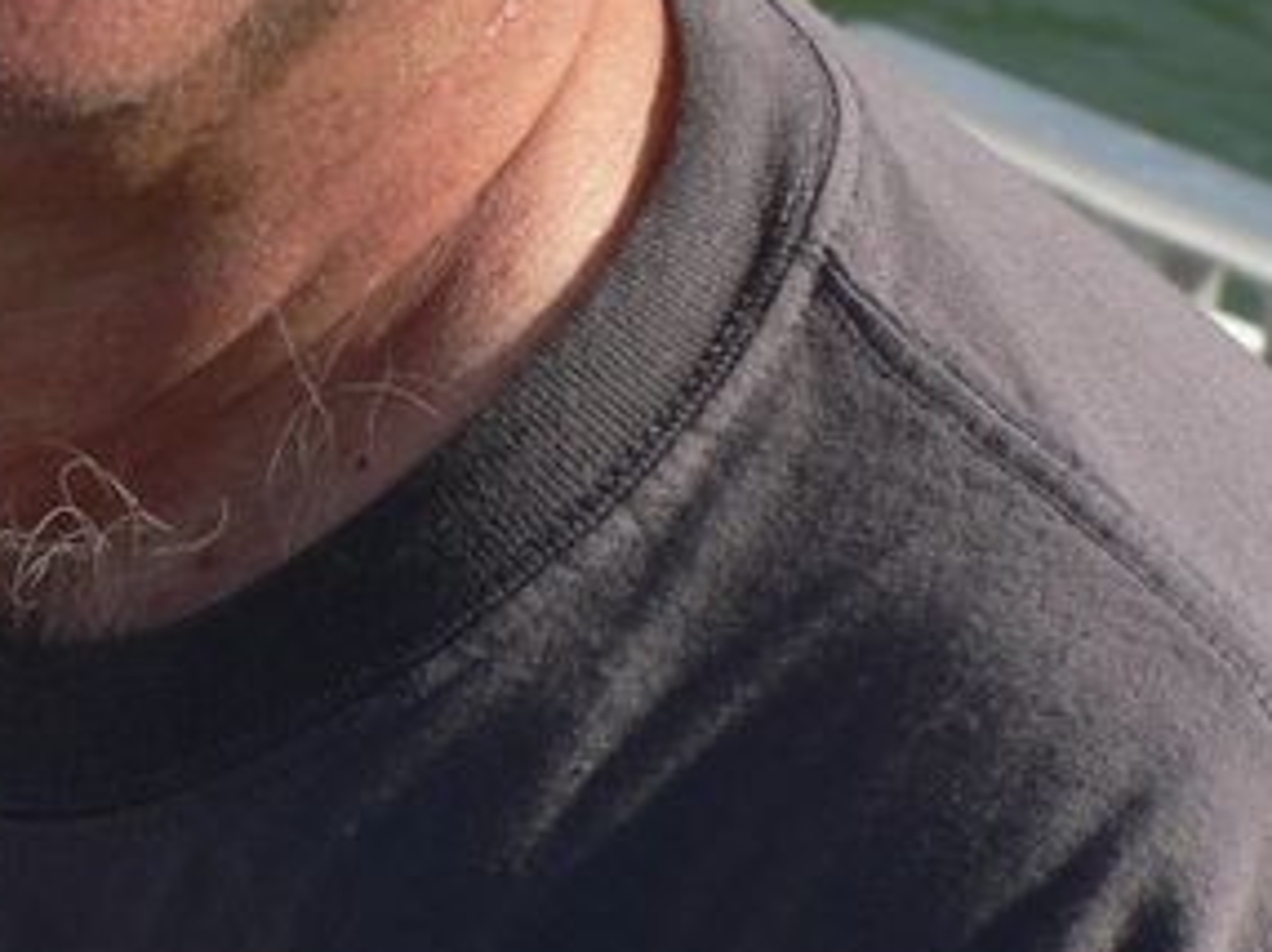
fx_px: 10684
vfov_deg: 5.1
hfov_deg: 6.8
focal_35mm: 291
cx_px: 4
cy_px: -67
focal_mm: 17.3
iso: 80
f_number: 4.5
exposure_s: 1/500
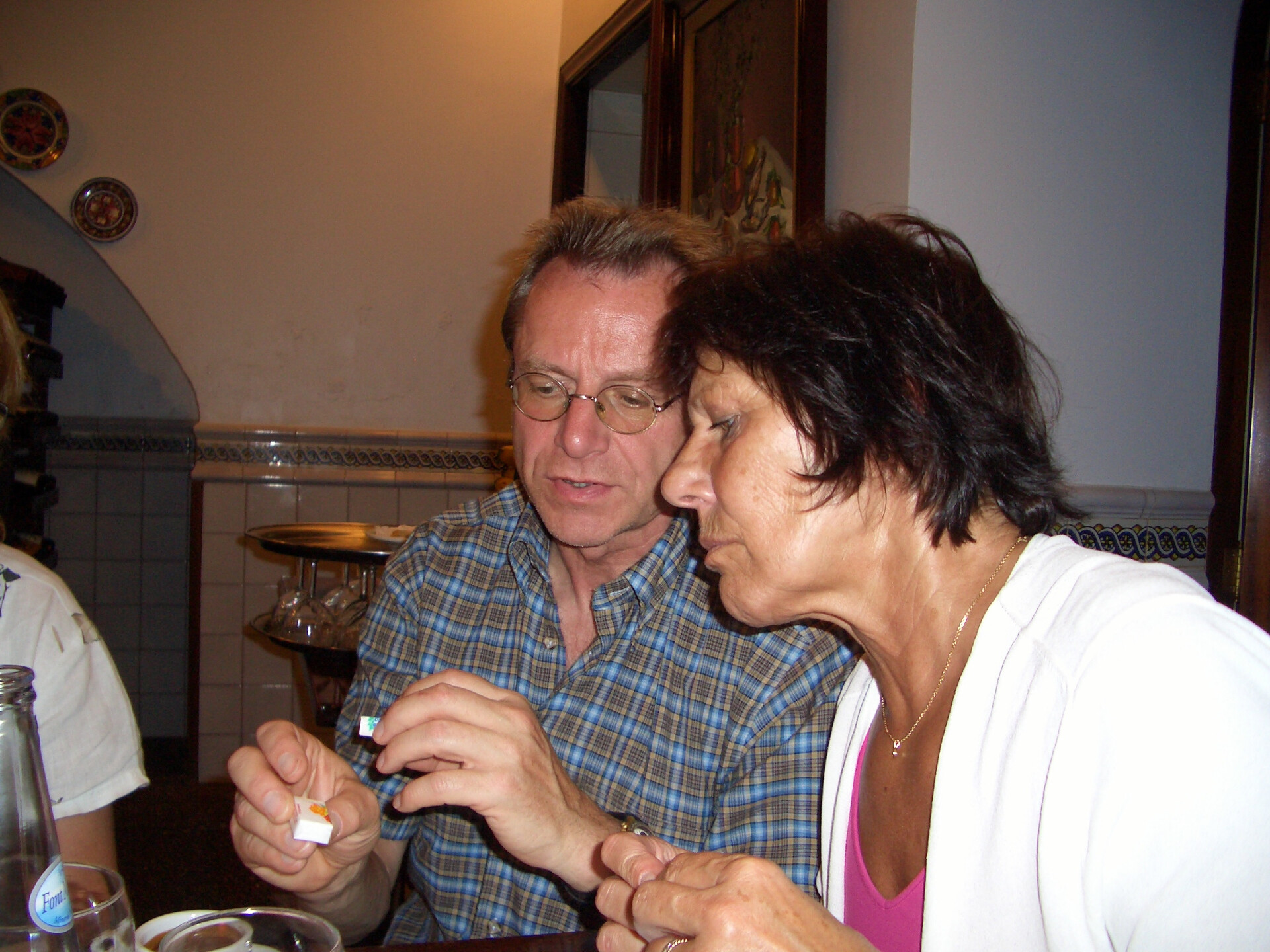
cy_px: 476
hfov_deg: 52.6
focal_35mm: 35
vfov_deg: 40.7
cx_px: 635
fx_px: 1284
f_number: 2.6
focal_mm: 5.8
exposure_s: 1/60
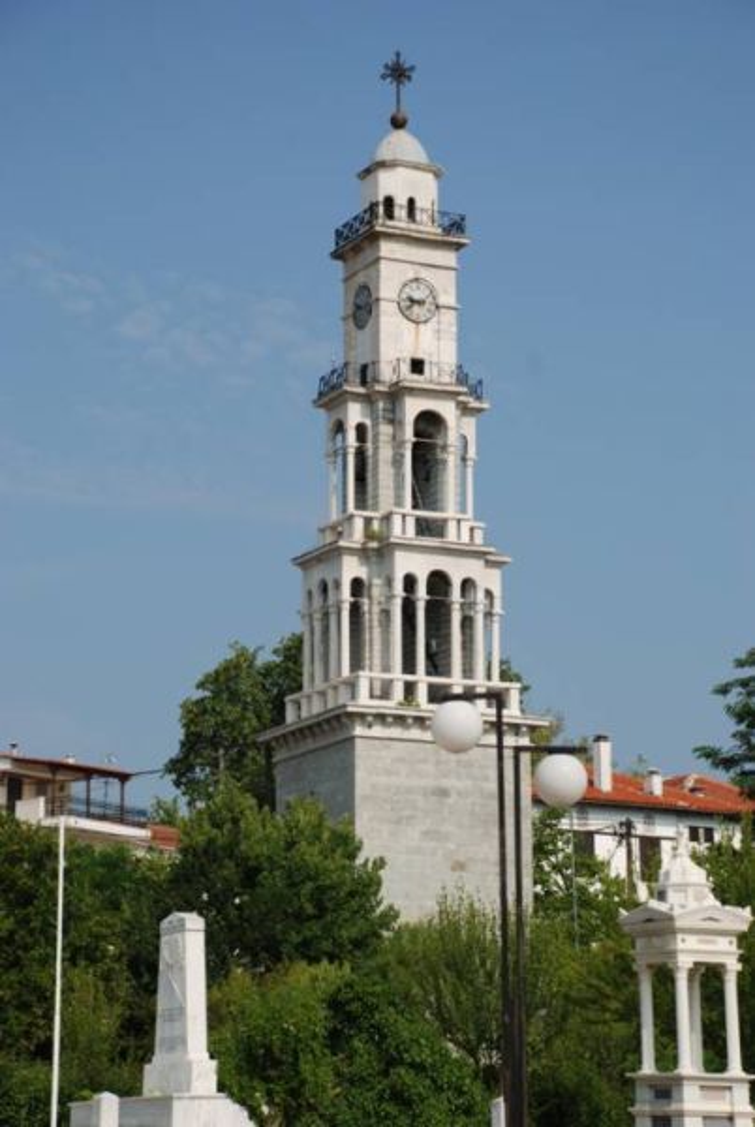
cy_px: 564
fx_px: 2915
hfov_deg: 14.8
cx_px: 378
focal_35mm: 93
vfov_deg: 21.9
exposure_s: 1/500
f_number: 5.6
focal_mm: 62
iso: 100
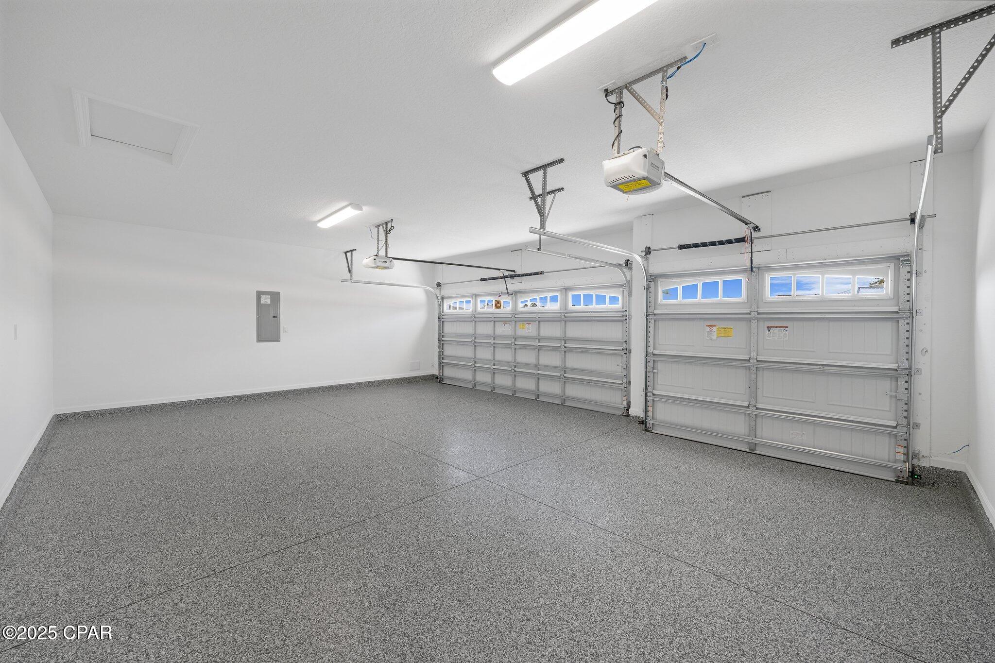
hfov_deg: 104.3
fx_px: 387
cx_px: 498
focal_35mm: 14
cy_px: 332
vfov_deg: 81.2
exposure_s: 1/200
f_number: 10
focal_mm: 14
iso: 500
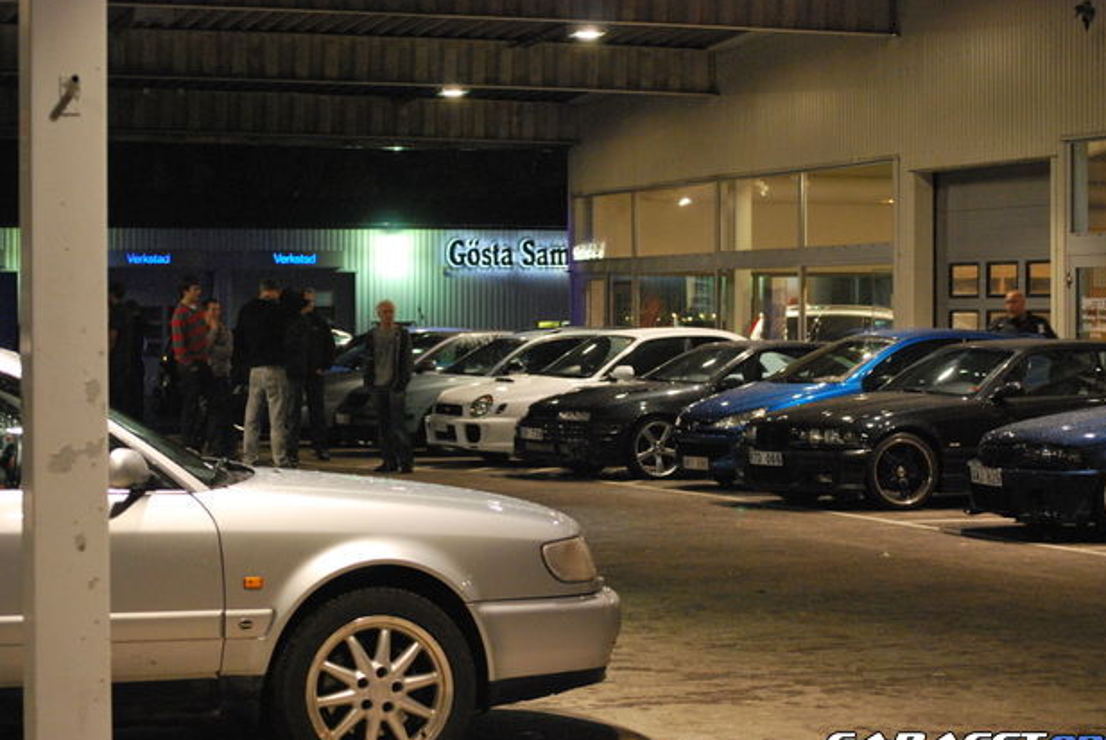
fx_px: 2630
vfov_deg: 16.0
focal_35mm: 86
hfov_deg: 23.7
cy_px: 376
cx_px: 559
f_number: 4.2
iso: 1600
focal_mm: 55
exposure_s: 1/25
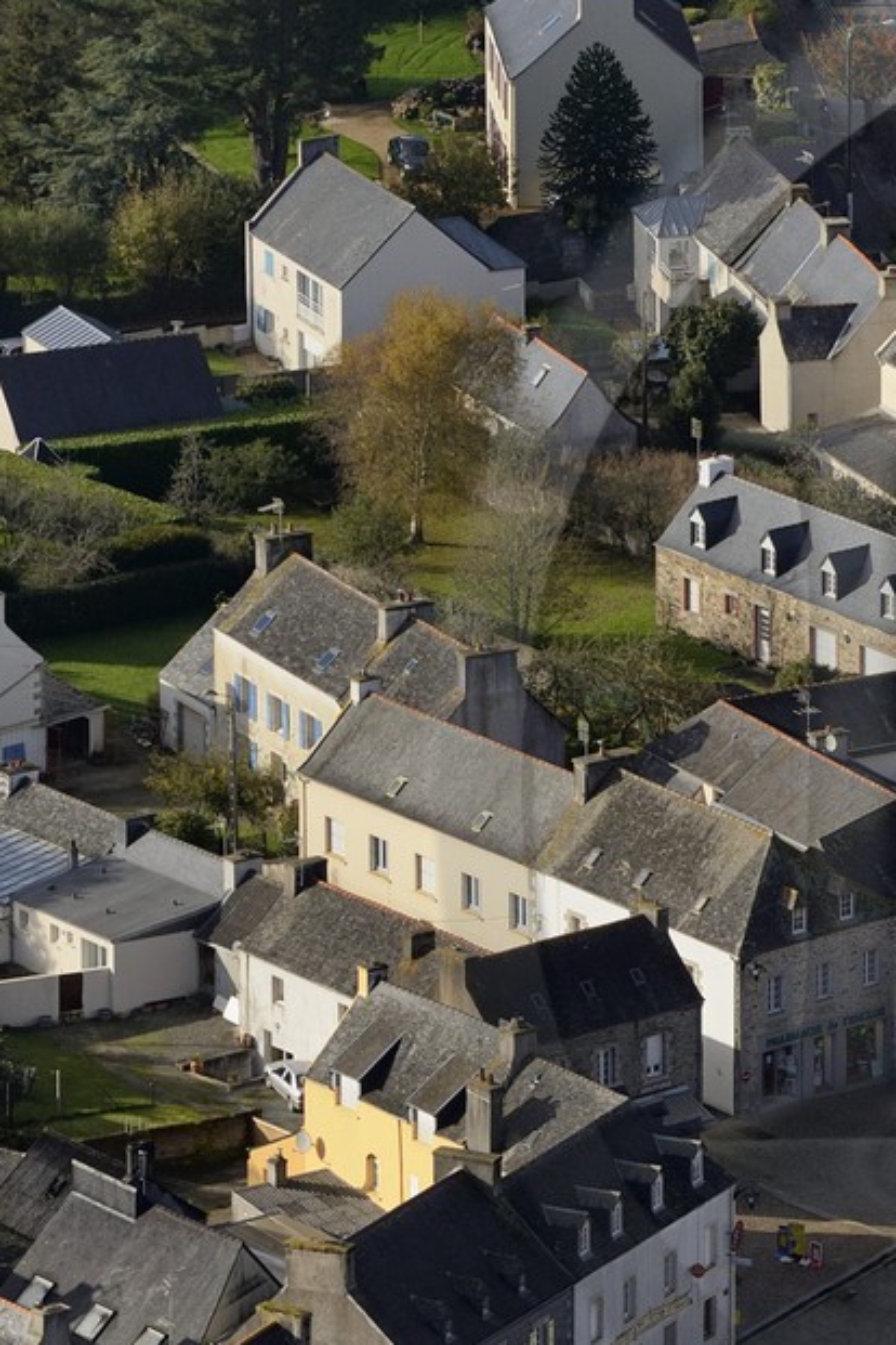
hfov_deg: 2.7
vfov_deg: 4.0
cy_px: 786
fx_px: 19225
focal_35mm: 515
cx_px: 1318
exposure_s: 1/1000
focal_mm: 200
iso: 800
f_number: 10
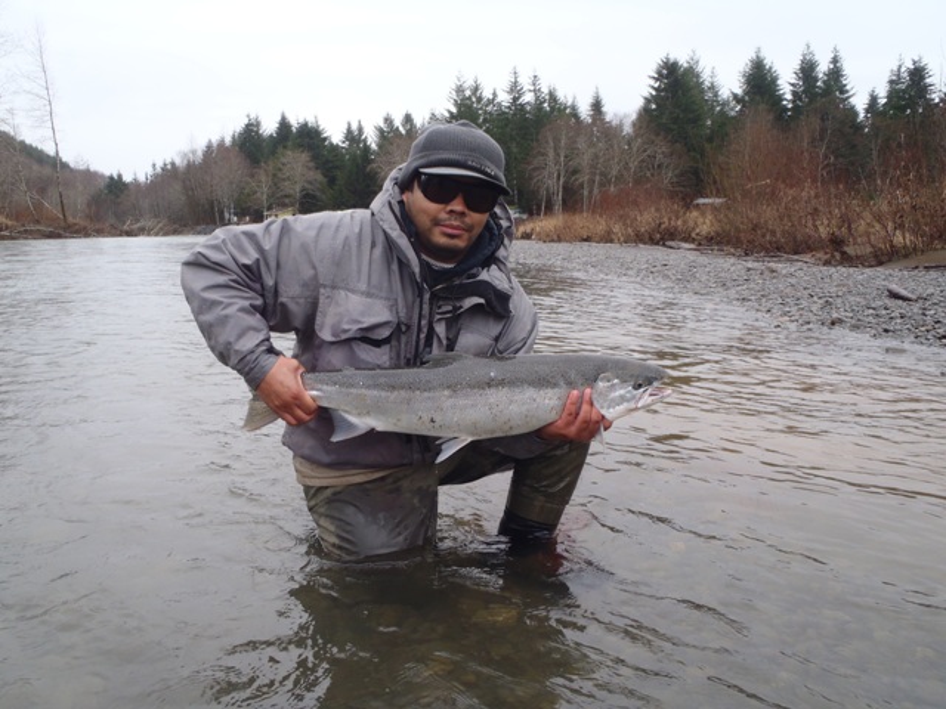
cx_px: 473
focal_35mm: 28
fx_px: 765
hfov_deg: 63.4
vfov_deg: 49.7
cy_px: 354
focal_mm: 5
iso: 80
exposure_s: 1/100
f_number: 3.9
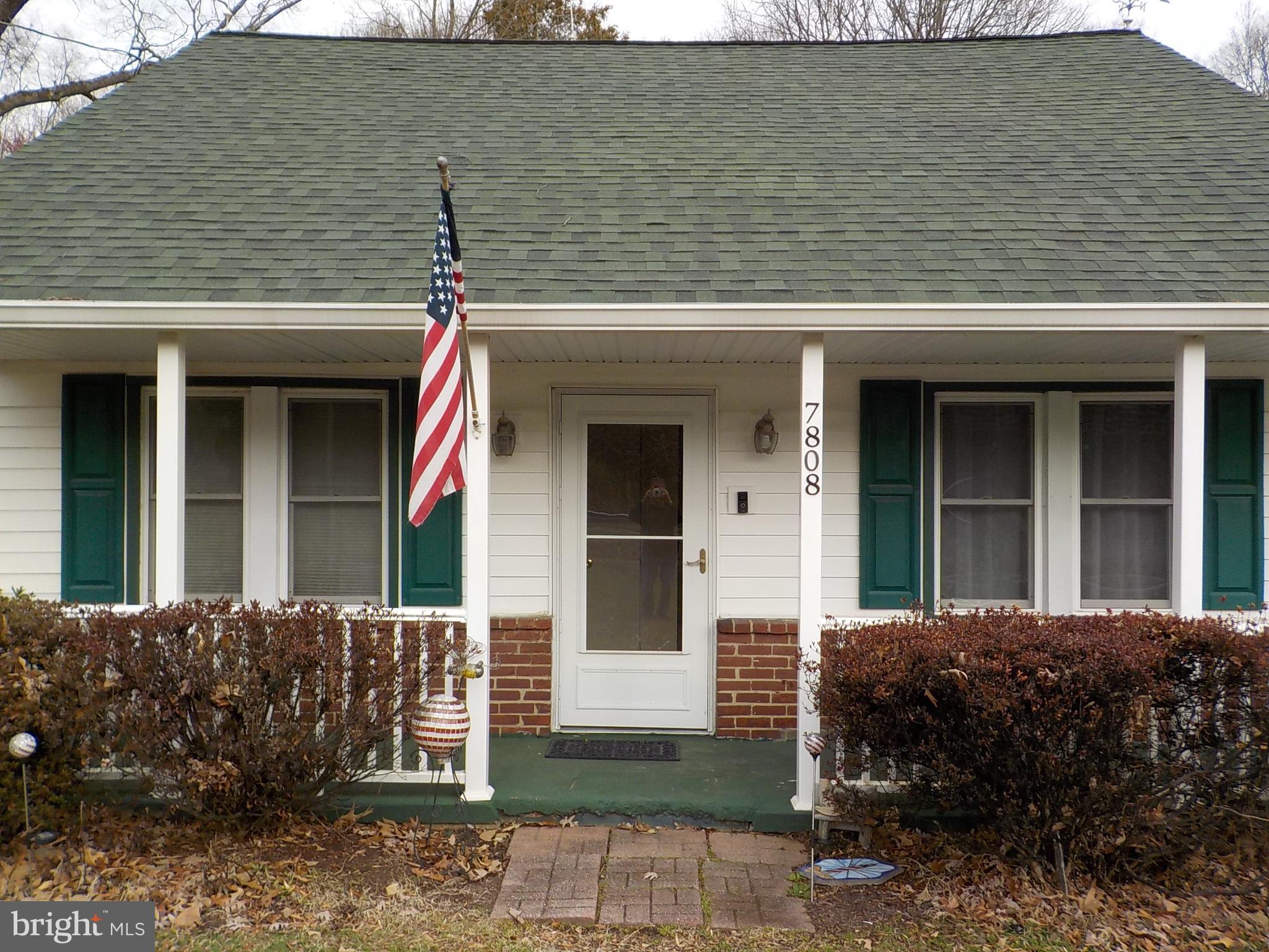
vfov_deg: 46.8
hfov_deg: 60.0
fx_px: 1100
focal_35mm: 30
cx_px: 634
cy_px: 476
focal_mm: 4.1
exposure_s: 1/320
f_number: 3.3
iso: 125
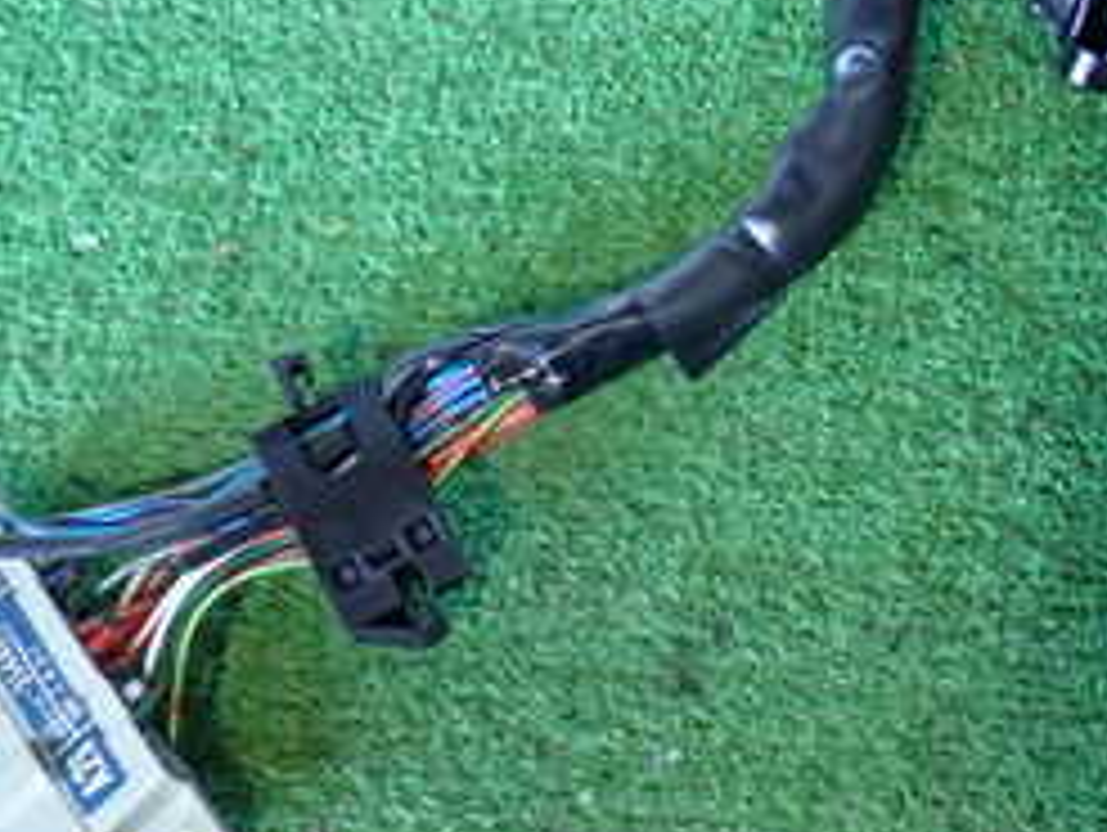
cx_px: 842
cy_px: 40
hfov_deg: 24.7
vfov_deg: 18.5
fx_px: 2497
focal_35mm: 78
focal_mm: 5.79
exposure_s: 1/30
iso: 320
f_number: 2.4
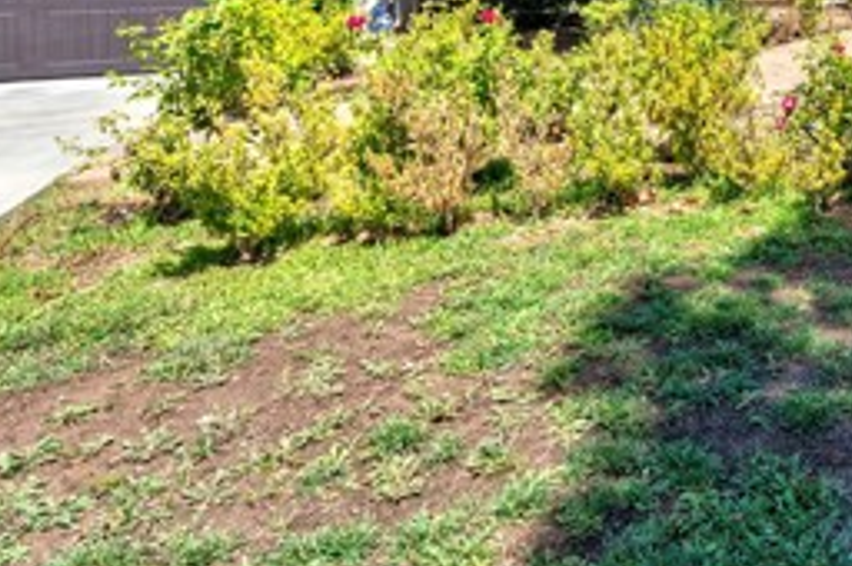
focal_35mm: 40
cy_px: -60
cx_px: 985
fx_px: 945
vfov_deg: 29.9
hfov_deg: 38.2
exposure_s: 1/500
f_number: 8
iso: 125
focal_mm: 16
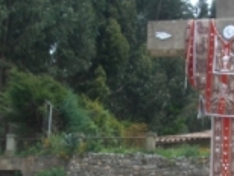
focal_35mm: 123
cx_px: 149
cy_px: 178
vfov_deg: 11.9
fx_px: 833
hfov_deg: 16.0
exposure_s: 1/200
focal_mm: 7.9
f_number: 5.6
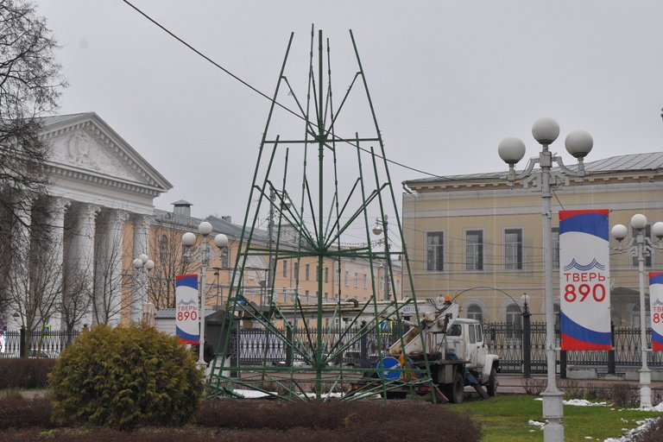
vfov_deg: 20.2
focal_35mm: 68
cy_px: 221
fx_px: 1243
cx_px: 332
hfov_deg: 29.9
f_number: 11
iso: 3200
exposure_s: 1/500
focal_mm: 45
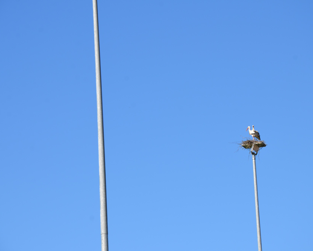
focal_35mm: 179
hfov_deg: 10.8
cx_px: 172
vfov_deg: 8.7
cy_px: 126
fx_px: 1654
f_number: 8
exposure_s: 1/250
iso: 125
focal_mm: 105
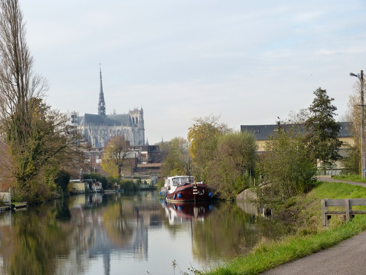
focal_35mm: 109
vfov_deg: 13.6
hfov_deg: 18.0
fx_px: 1153
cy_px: 138
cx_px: 183
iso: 160
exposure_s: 1/500
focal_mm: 19.7
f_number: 4
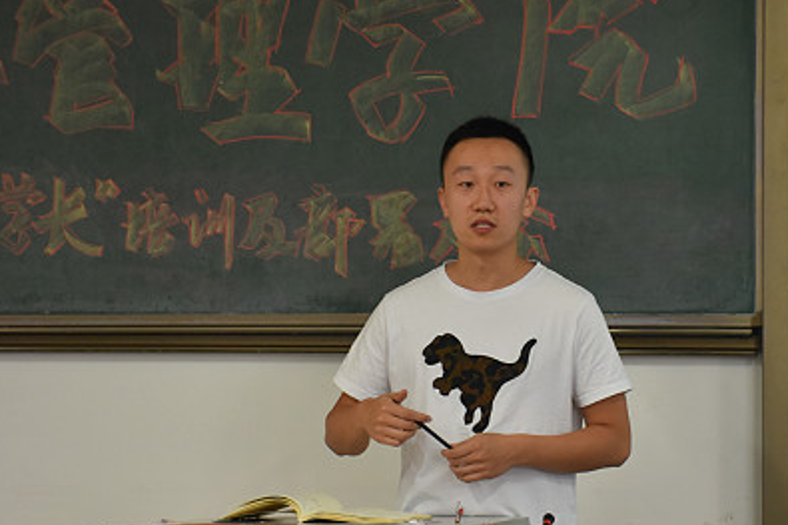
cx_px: 608
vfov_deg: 10.1
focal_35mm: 136
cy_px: 303
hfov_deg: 15.0
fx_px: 2975
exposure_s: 1/60
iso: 800
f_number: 4.8
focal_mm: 56
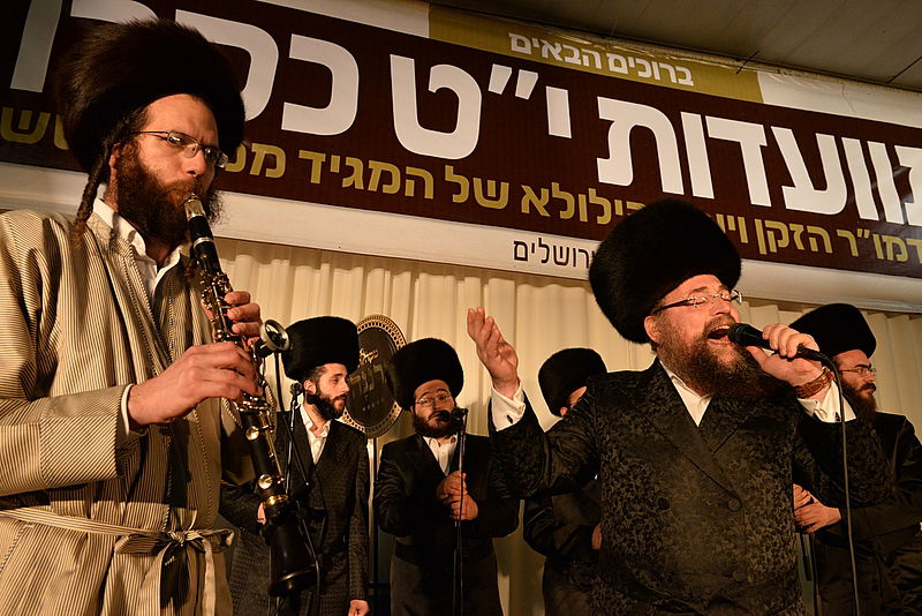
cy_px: 308
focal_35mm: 29
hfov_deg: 63.6
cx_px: 461
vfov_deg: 45.0
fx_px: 743
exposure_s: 1/200
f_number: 6.3
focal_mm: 29
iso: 3200
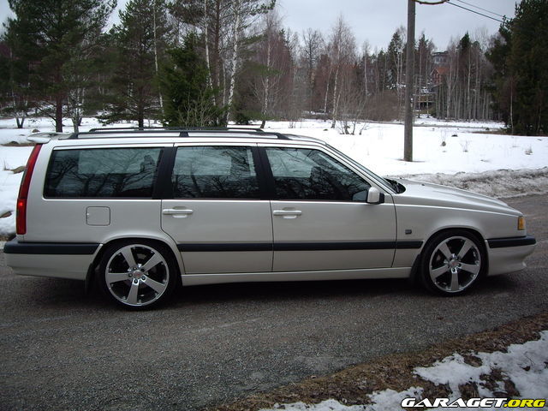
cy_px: 206
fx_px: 602
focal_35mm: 38
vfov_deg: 37.7
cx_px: 274
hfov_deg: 49.0
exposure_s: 1/160
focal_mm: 6.2
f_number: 2.7
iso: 64
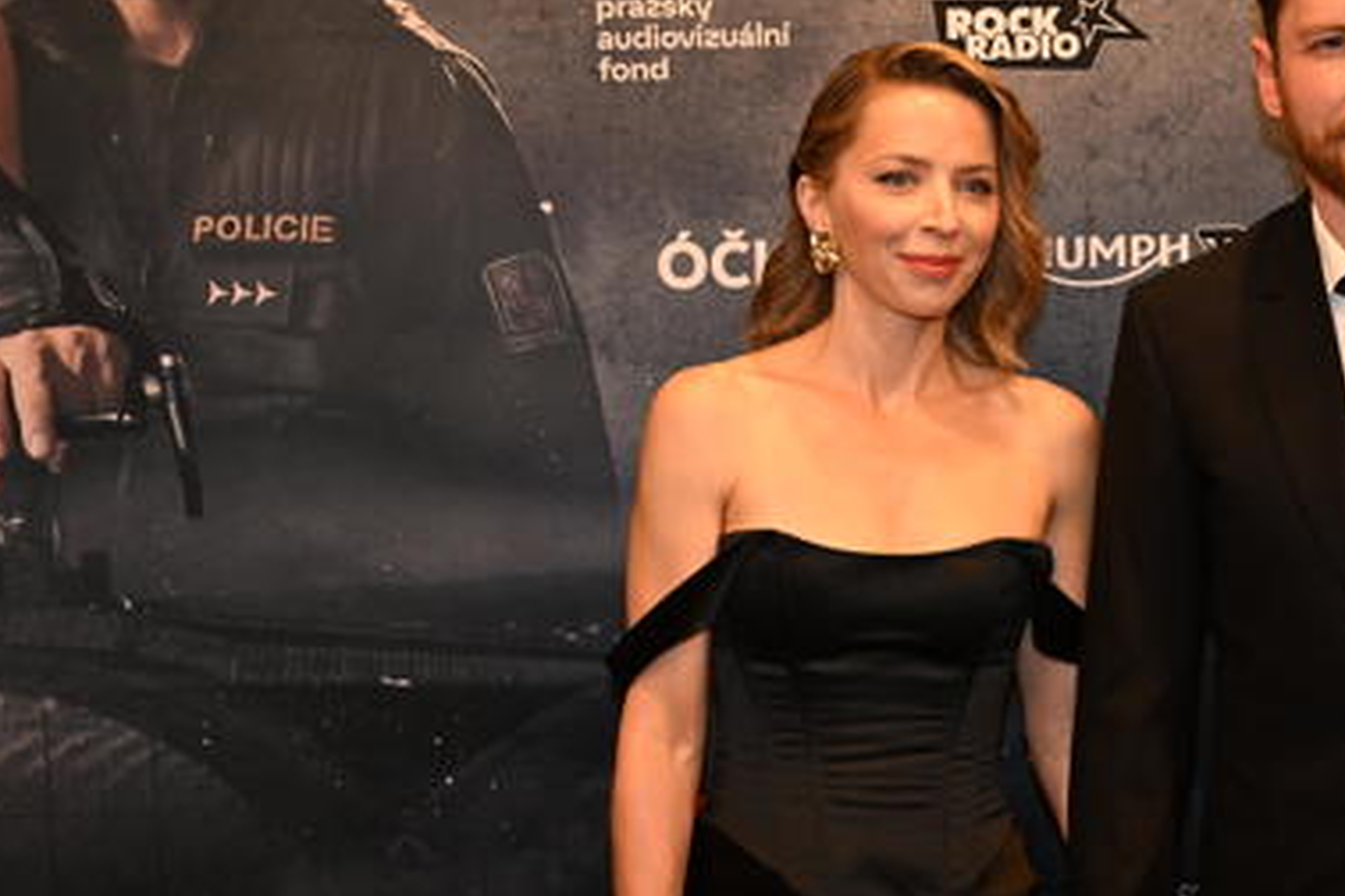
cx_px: 1032
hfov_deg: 31.7
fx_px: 2316
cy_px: 555
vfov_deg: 21.9
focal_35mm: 62
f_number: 5
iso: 4000
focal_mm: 34
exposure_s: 1/200
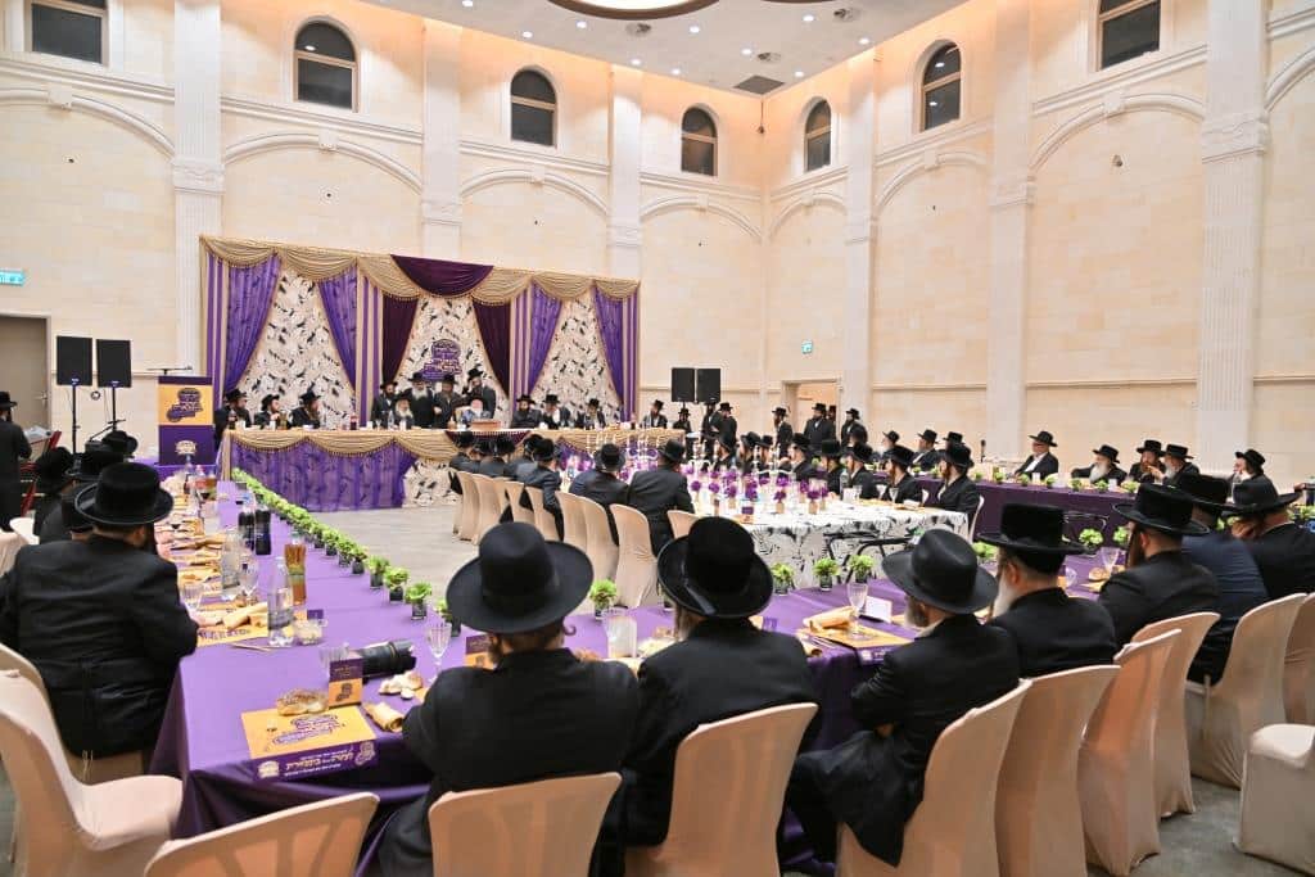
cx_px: 658
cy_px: 438
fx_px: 877
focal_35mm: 24
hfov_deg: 73.7
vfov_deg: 53.1
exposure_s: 1/200
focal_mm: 24
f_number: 4
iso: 640
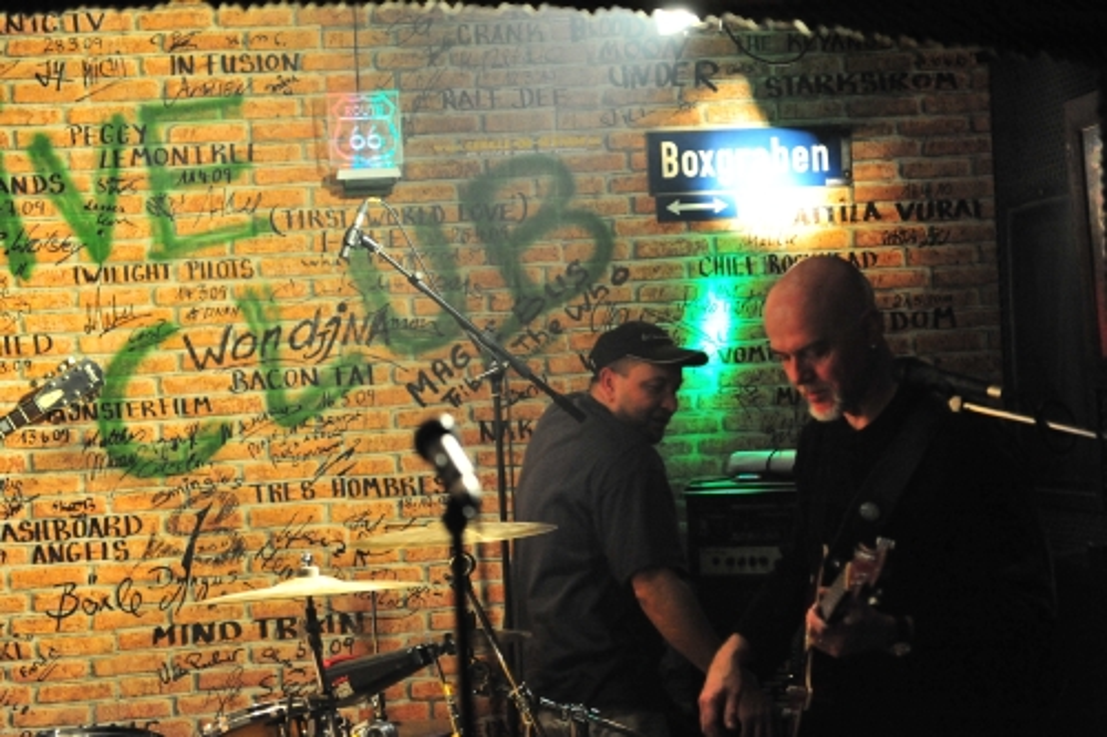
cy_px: 368
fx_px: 2152
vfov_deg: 19.4
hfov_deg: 28.9
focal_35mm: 70
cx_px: 554
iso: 6400
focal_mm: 70
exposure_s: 1/100
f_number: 2.8
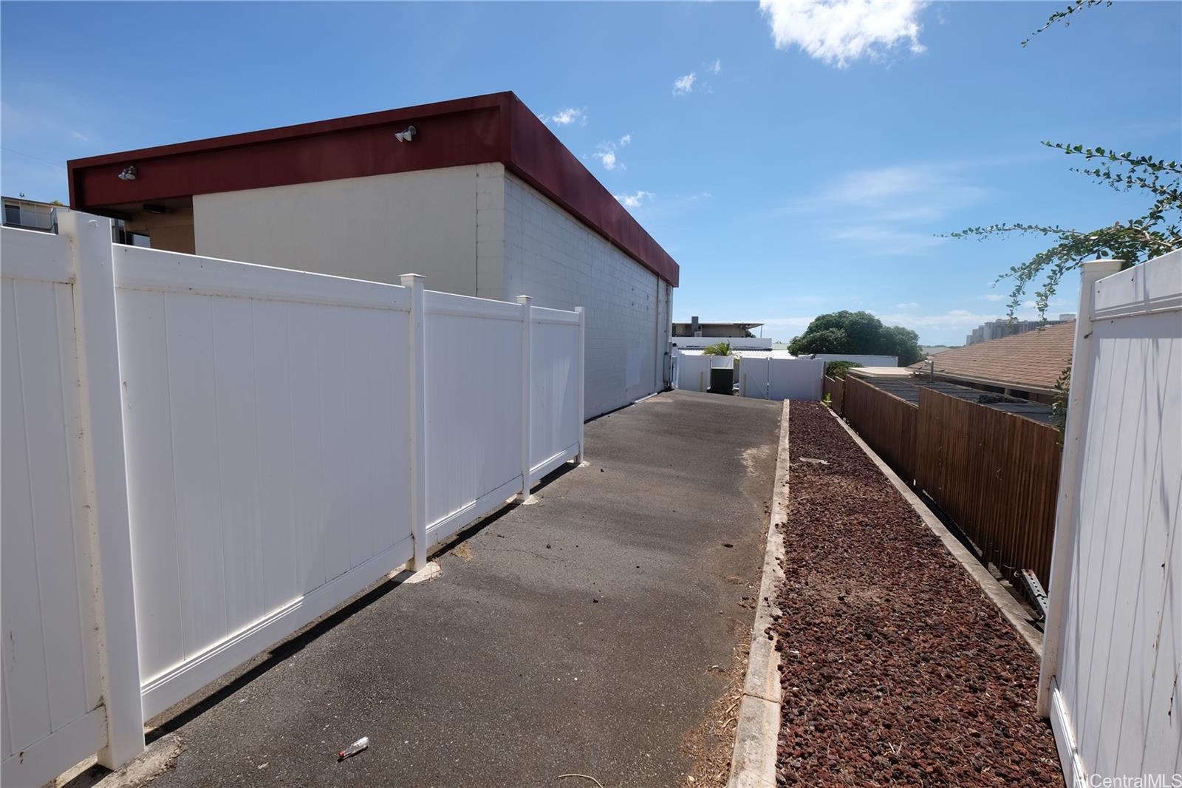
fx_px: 492
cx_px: 591
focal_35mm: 15
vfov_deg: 77.3
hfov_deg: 100.4
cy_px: 394
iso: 200
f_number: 8
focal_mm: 10
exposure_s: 1/420
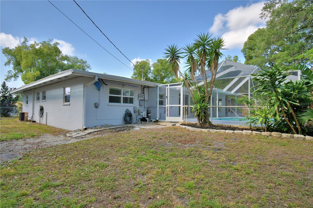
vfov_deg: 64.5
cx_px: 156
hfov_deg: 86.9
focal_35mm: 19
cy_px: 104
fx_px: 165
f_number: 5
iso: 125
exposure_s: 1/500
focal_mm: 13
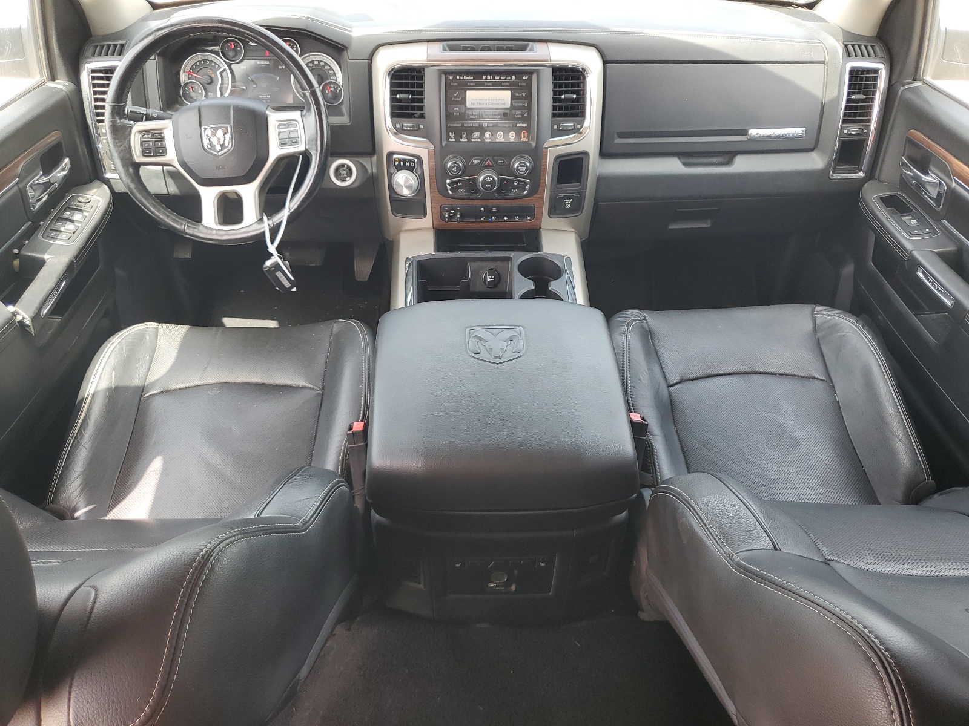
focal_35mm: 26
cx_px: 484
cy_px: 363
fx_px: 728
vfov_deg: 53.1
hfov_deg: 67.3
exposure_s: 1/120
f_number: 1.5
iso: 55
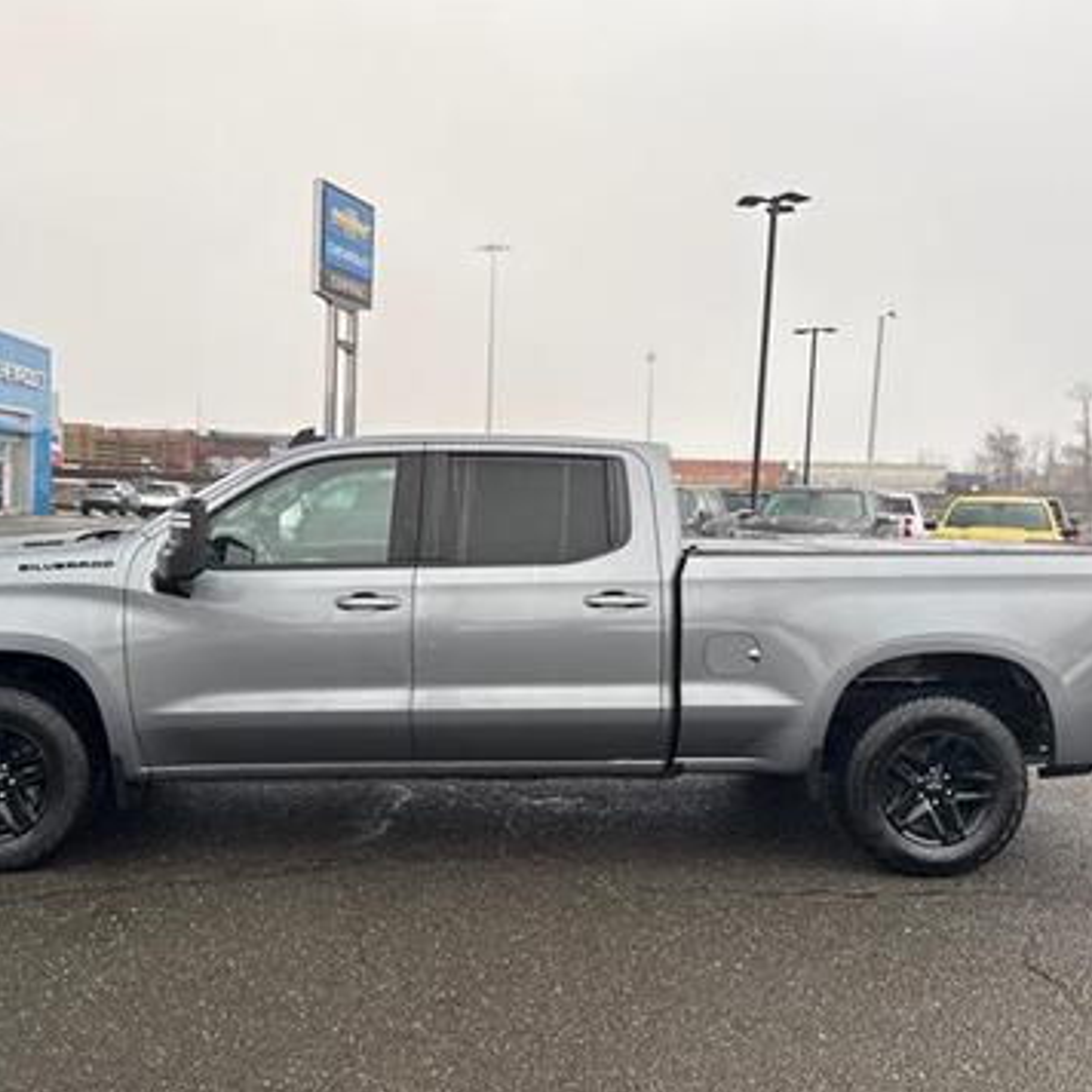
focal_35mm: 30
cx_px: 472
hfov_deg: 53.9
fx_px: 1071
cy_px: 555
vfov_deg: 54.0
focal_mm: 6.76
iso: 64
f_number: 1.78
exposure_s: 1/154
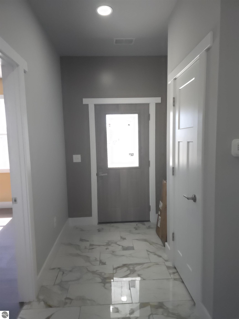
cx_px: 120
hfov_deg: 58.9
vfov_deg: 73.9
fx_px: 212
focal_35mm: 23
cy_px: 160
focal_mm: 6.3
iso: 3200
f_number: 1.7
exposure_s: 1/1908
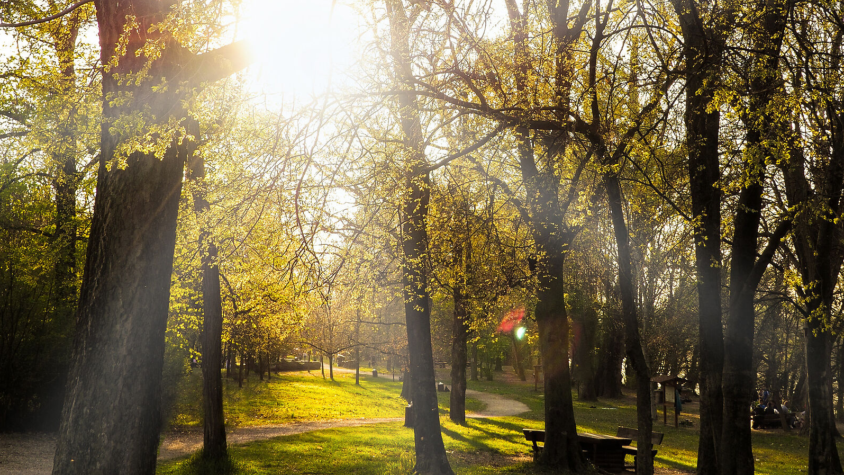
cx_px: 423
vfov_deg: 20.3
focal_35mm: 59
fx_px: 1320
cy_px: 172
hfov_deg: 35.4
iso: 200
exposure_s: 1/320
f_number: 5.6
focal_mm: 18
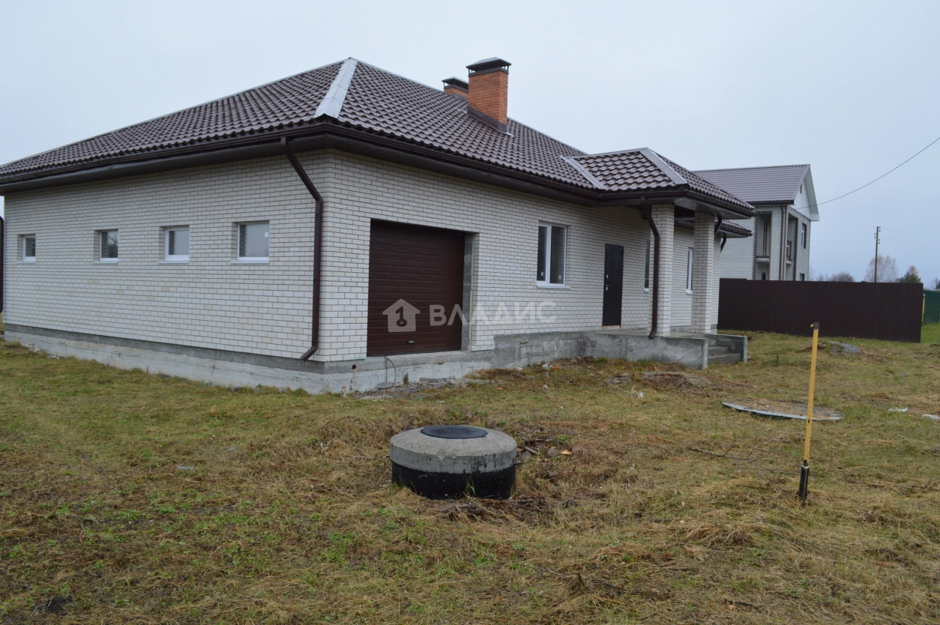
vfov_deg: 47.9
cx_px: 470
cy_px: 312
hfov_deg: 67.4
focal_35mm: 27
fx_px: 704
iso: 400
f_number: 5.6
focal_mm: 18
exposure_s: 1/125
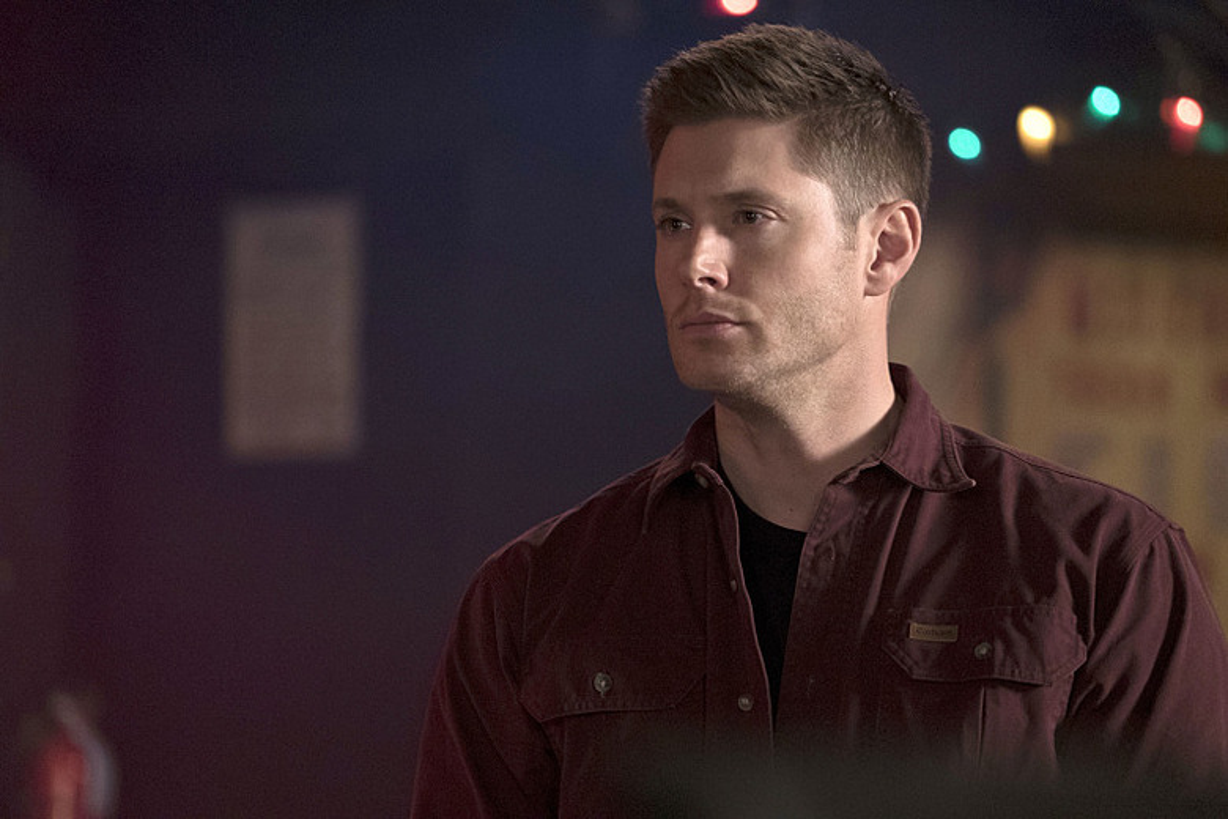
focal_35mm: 200
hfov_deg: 10.3
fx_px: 6822
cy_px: 410
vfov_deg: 6.9
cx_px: 614
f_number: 4
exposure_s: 1/200
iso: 6400
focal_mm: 200
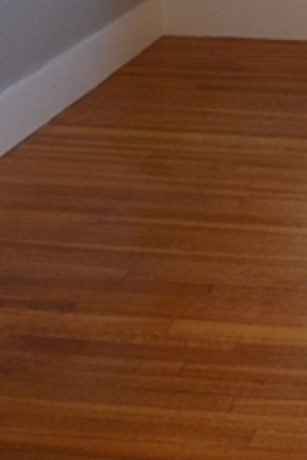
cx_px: 621
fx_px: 1042
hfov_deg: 14.0
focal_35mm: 81
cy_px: -97
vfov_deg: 22.8
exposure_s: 1/80
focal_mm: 11
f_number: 4.5
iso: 400
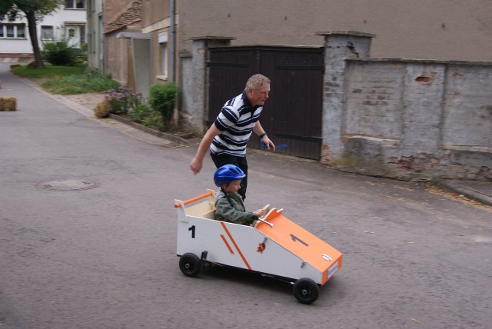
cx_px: 246
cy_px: 164
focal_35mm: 42
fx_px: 575
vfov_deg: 32.0
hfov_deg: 46.4
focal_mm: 28
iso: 100
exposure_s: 1/80
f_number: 8
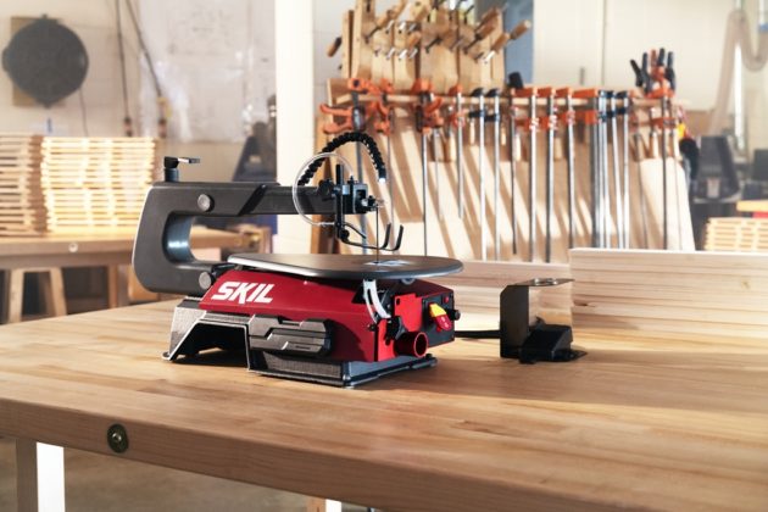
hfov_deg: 37.5
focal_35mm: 53
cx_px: 384
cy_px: 256
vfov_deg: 25.5
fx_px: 1131
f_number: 5.6
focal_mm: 53
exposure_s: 1/160
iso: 3200
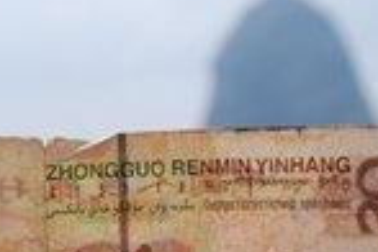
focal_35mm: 172
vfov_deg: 8.0
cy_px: 64
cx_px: -93
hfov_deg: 11.7
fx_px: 1806
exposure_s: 1/320
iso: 100
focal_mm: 28
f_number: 9
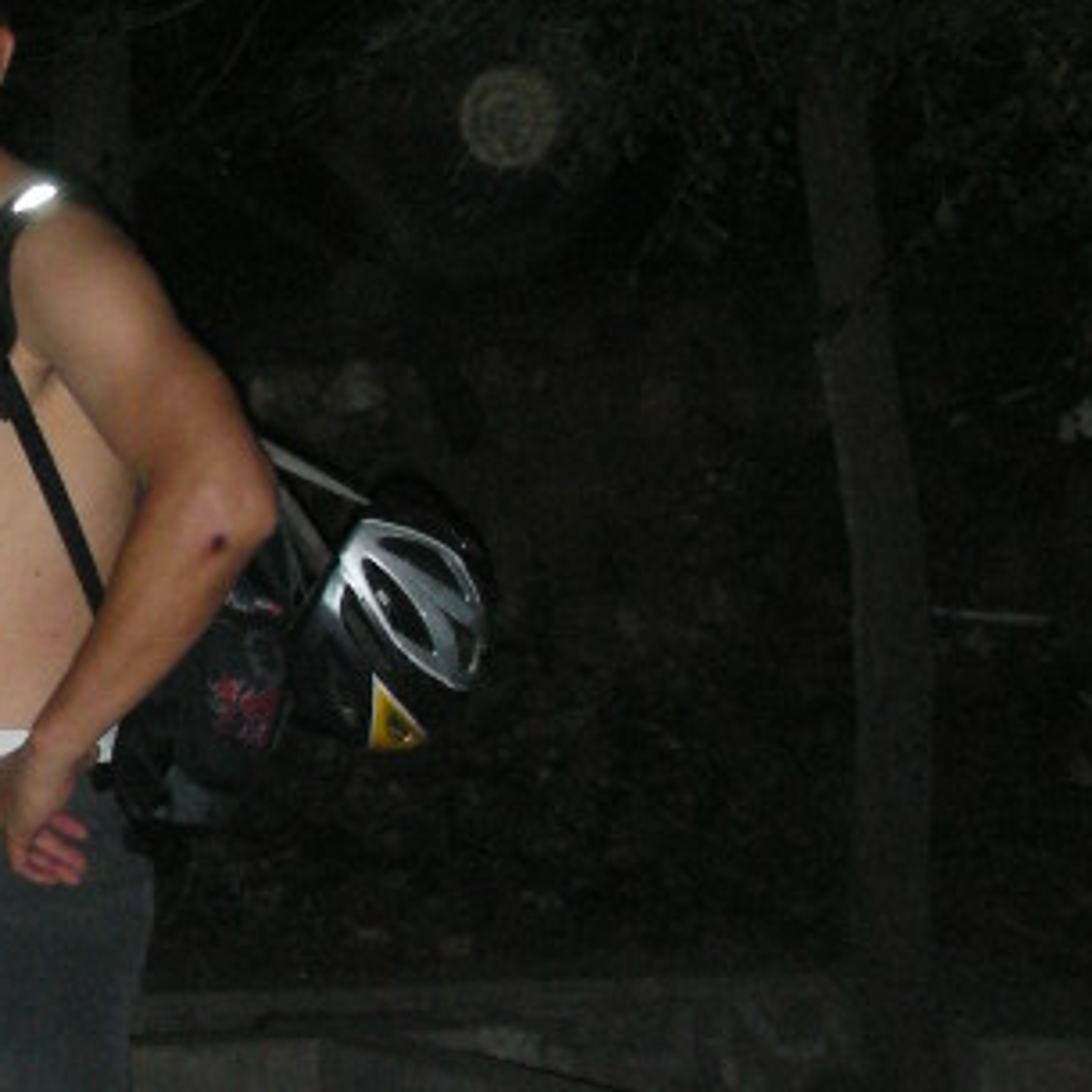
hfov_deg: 16.1
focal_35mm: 104
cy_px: 204
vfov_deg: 16.6
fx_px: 3712
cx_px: -190
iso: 200
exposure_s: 1/60.1
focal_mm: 5.8
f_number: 3
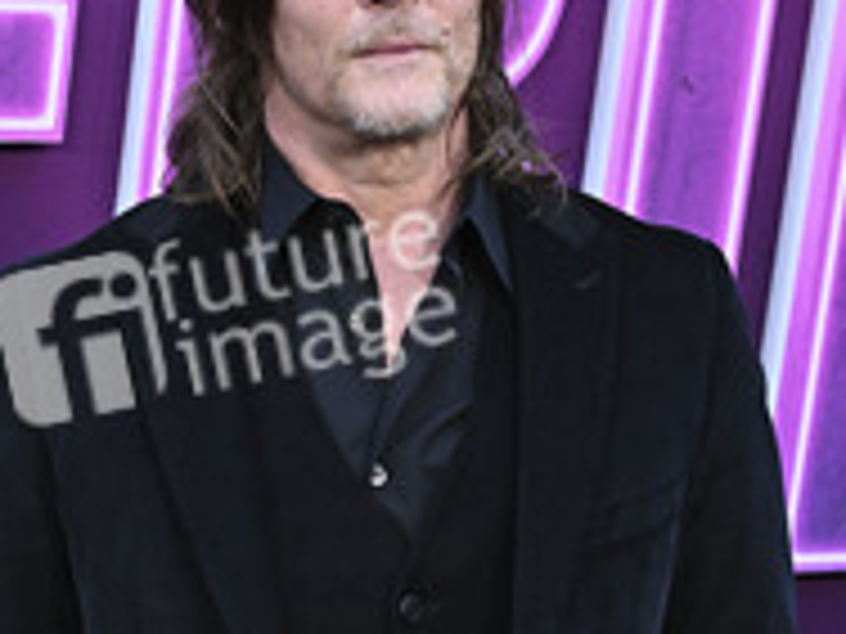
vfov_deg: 15.3
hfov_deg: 20.4
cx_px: 356
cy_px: 544
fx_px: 2346
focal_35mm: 96
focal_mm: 47
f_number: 5.6
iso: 1600
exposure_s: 1/320
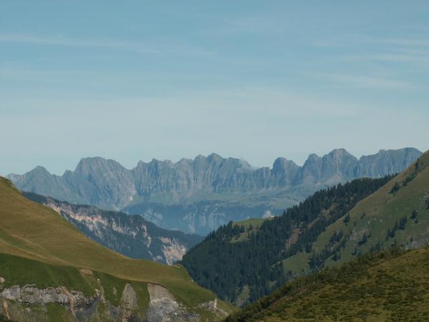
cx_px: 214
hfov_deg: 18.0
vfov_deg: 13.6
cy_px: 161
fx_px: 1351
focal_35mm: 109
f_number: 5
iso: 50
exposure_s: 1/800
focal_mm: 17.86
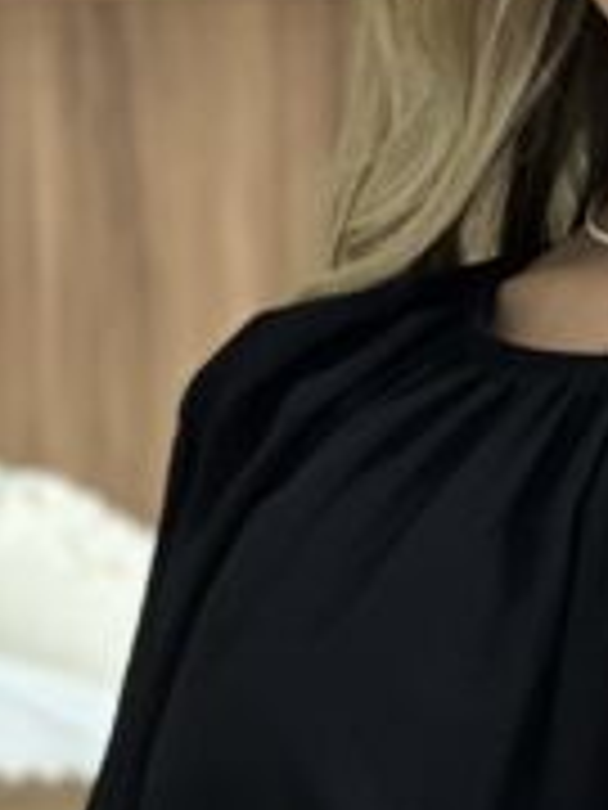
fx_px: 9344
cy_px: 1096
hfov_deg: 3.7
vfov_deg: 4.9
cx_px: 775
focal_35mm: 399
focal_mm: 9
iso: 125
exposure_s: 1/60
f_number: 2.8
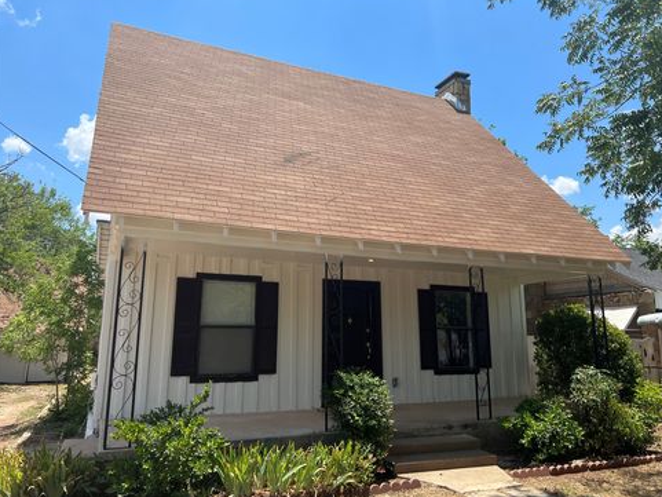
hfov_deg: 65.3
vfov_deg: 51.4
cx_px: 336
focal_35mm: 27
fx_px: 516
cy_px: 246
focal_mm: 5.7
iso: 50
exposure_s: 1/3831
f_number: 1.5
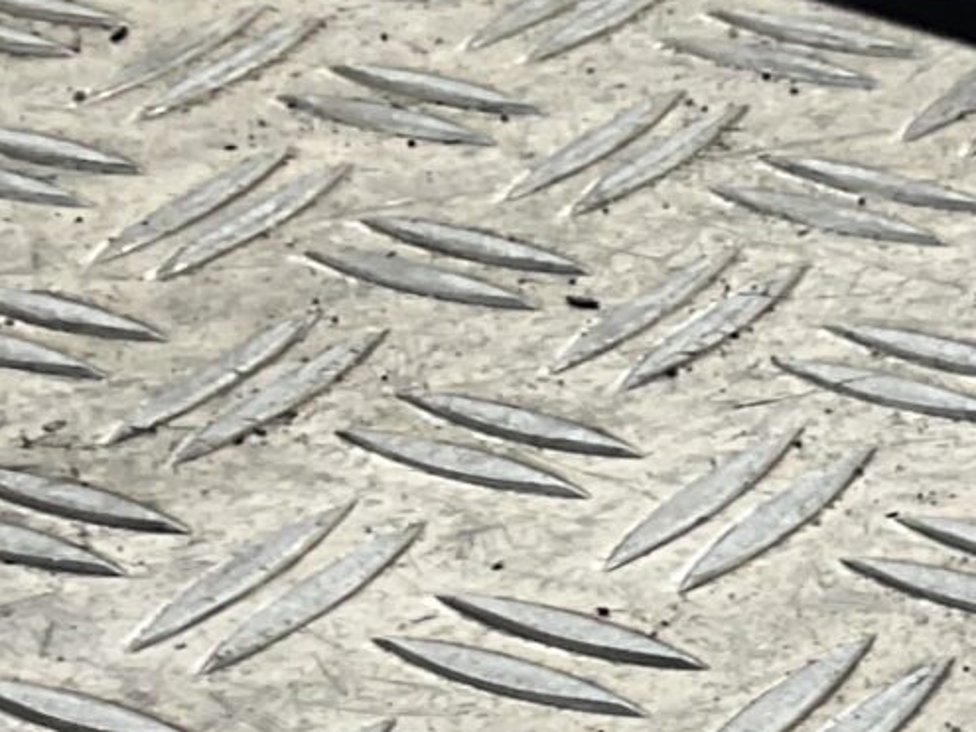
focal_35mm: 150
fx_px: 4228
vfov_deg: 9.3
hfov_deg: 11.9
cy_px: 1393
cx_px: 1859
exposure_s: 1/120
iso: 20
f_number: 1.8
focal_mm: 3
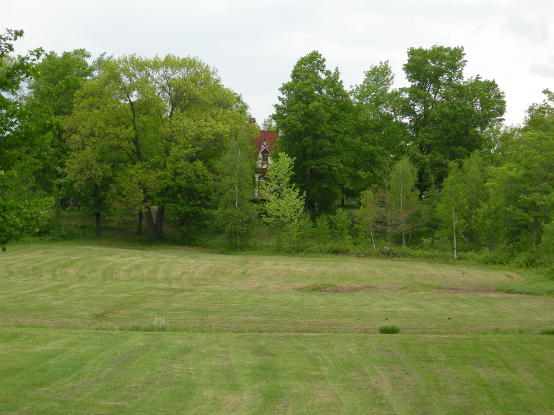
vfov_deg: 14.4
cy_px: 208
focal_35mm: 103
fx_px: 1648
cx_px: 277
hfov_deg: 19.1
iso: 64
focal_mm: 21.5
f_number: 4.7
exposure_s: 1/63.3
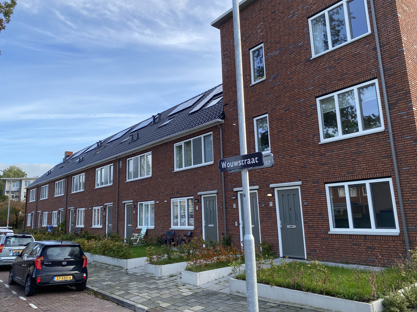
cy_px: 150
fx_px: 325
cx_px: 215
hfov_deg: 65.3
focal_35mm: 27
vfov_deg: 51.3
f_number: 1.8
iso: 32
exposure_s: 1/799
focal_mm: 4.2
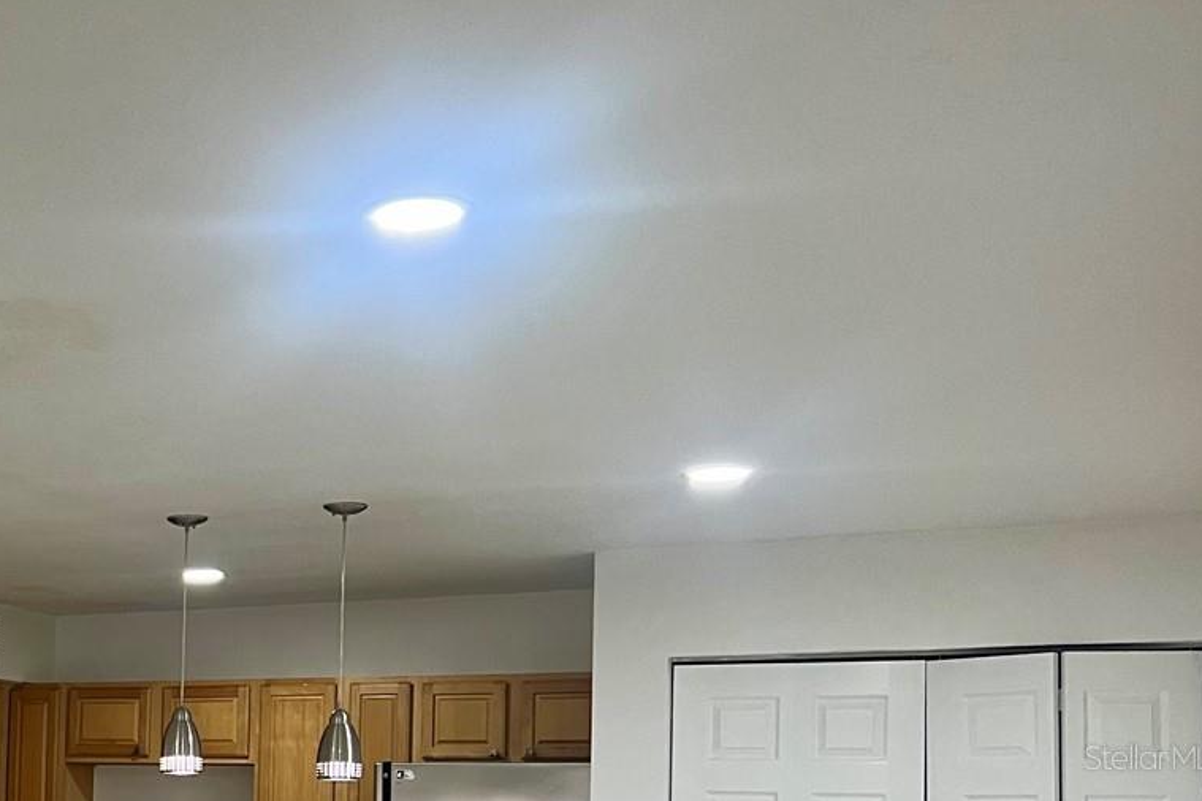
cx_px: -33
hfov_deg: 32.0
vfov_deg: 23.0
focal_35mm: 57
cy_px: 757
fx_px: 1903
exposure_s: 1/60
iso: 100
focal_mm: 5.7
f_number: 1.5
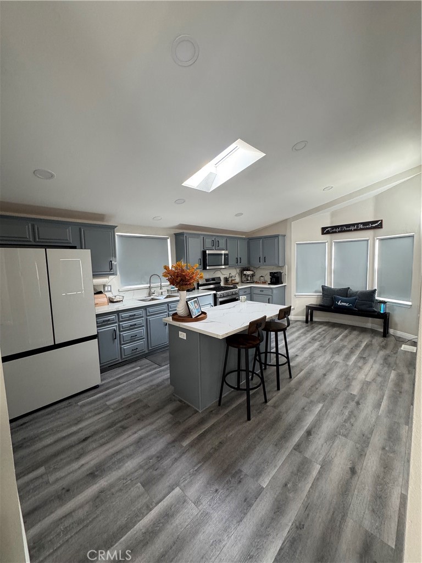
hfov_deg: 85.7
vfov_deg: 102.1
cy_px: 282
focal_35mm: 14
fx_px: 228
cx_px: 211
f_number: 2.2
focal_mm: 2.22
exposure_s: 1/99
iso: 250
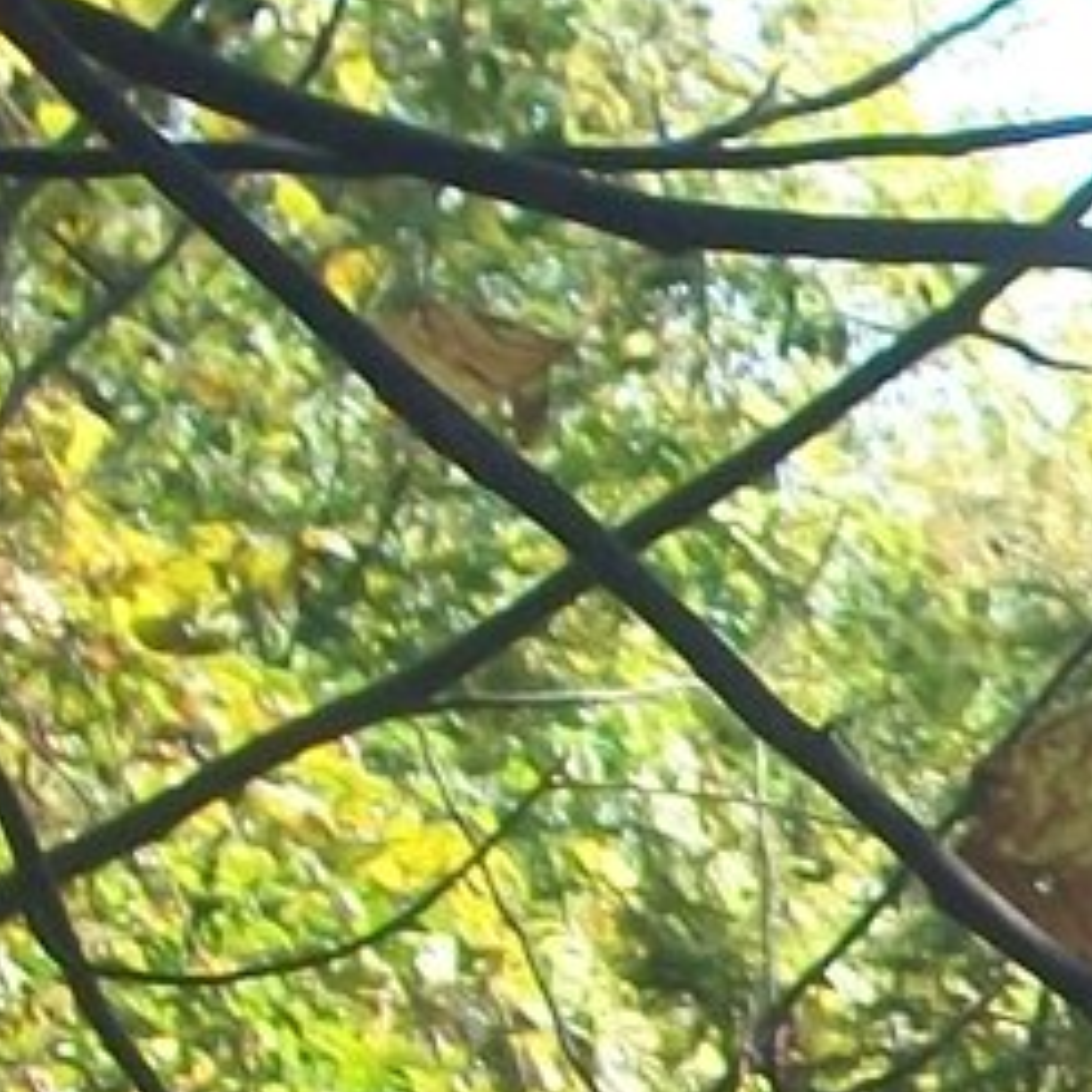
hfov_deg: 4.6
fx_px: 12884
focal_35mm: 361
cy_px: 1348
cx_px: 3296
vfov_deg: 4.8
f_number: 4.1
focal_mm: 11
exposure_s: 1/125
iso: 80
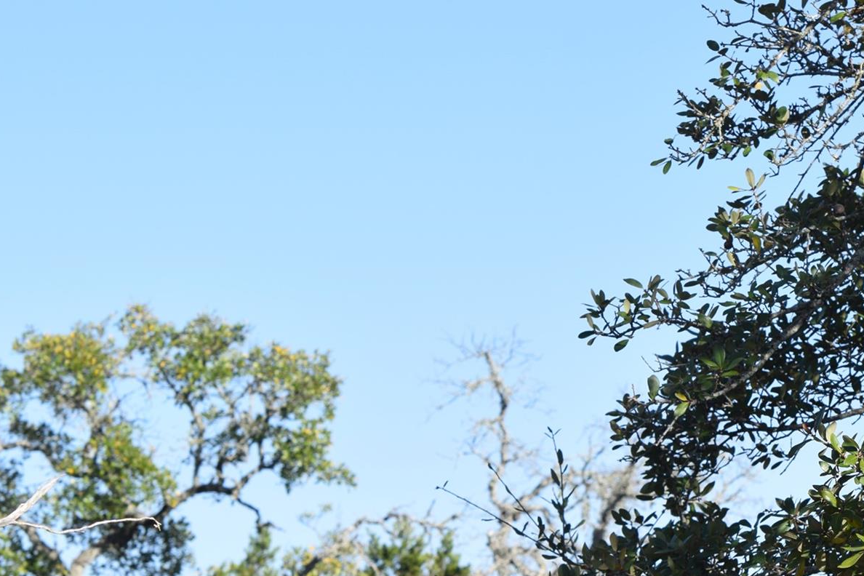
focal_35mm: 181
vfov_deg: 7.6
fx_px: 4344
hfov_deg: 11.3
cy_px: 357
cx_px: 714
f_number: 9
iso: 200
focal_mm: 70
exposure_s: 1/320
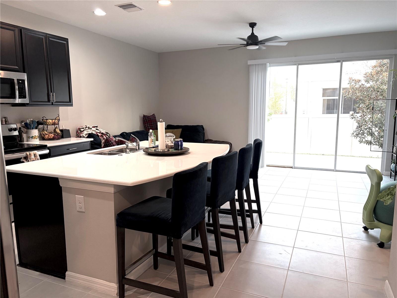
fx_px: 298
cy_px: 149
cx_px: 198
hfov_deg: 67.3
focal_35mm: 26
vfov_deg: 53.1
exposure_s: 1/120
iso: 125
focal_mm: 5.96
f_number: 1.6
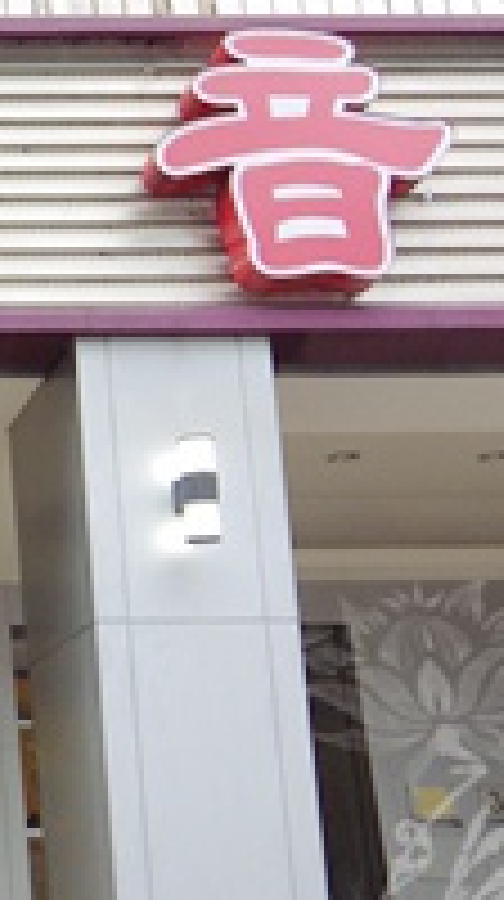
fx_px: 1287
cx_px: -328
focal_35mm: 54
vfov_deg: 38.5
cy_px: 486
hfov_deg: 18.6
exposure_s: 1/45
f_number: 3.1
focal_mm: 4
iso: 100
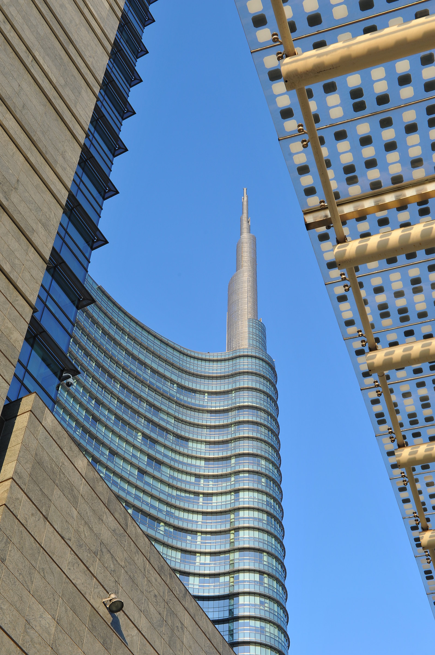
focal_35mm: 55
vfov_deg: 36.3
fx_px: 999
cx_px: 218
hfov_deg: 24.6
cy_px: 328
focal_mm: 55
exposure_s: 1/100
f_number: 13
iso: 320
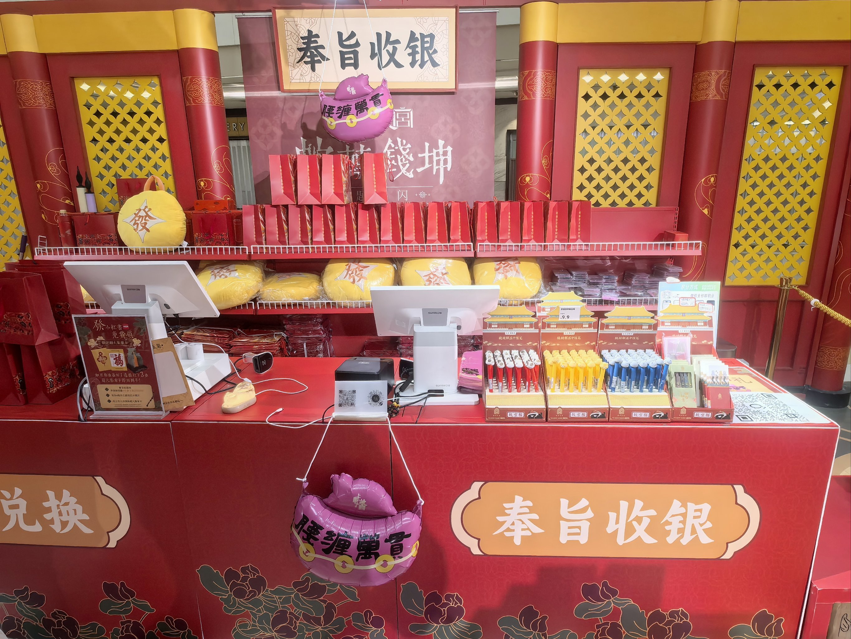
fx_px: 516
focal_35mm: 21
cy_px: 320
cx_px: 426
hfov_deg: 79.0
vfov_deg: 63.4
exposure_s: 1/100
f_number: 2.2
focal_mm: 1.95
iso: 160
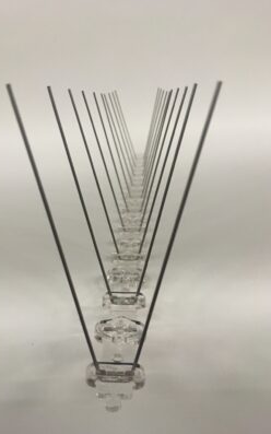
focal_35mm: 31
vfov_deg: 61.2
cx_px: 120
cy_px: 218
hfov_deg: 40.5
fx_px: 366
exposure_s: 1/33
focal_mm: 4.15
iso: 250
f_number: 2.2
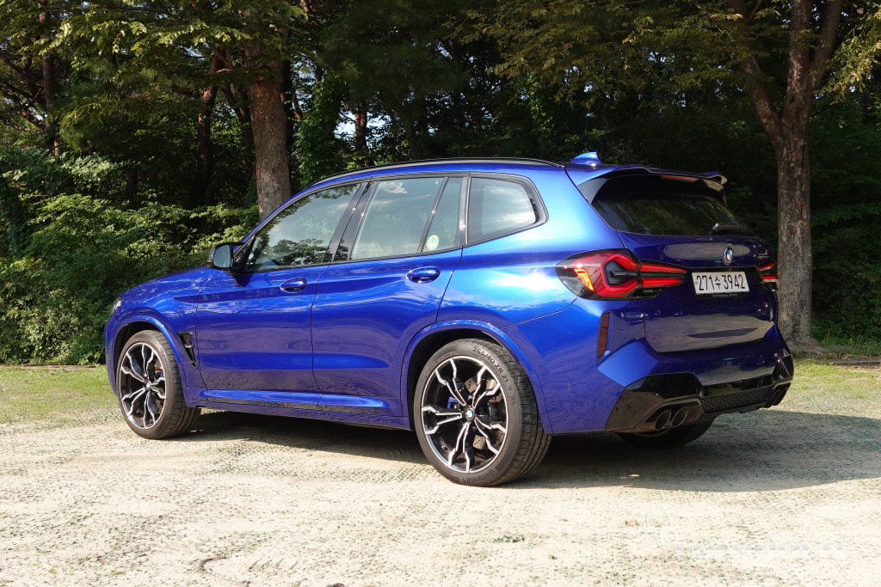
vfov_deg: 41.1
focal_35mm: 32
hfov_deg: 58.7
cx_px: 440
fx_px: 783
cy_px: 294
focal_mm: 12.39
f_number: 4
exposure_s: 1/320
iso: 125
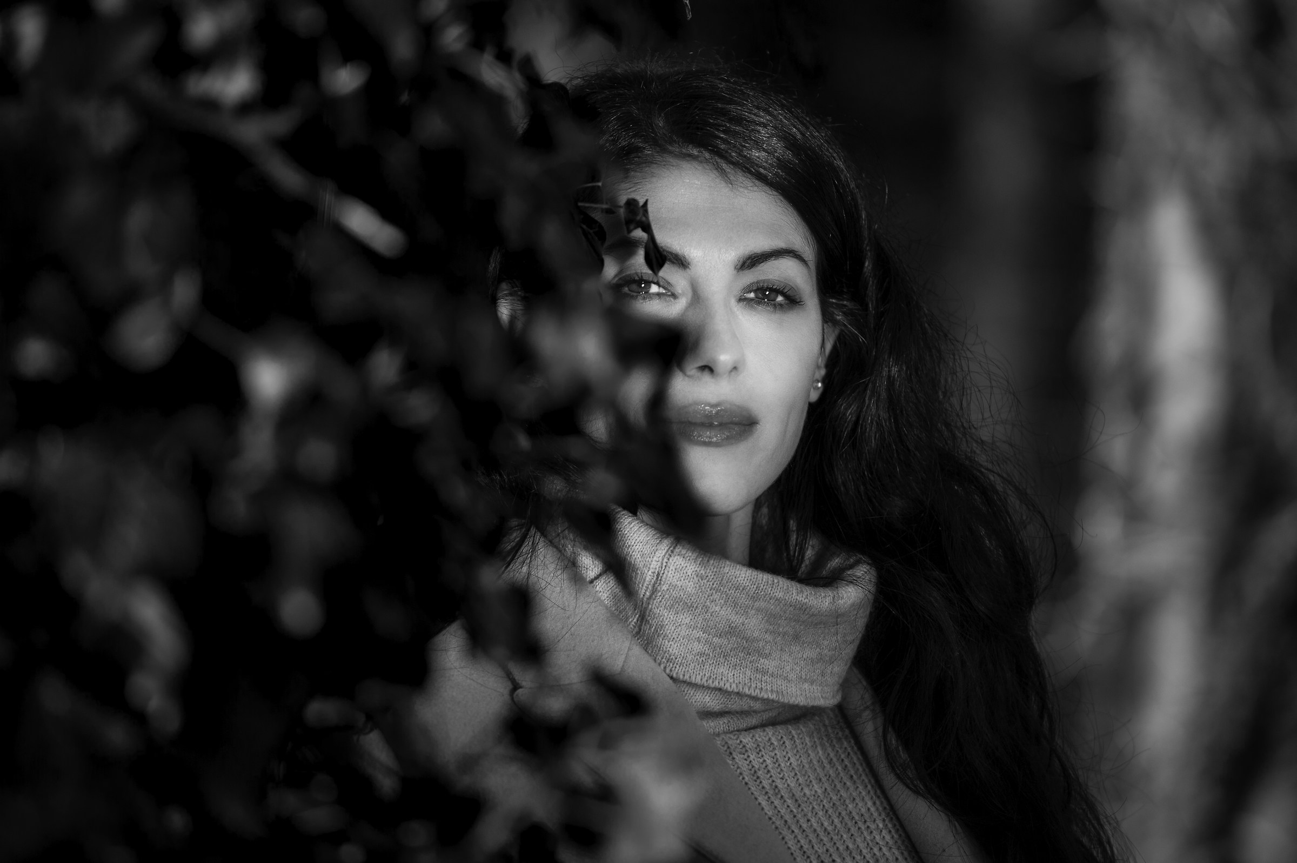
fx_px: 7199
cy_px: 432
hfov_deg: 10.3
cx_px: 648
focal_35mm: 200
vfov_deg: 6.9
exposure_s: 1/1250
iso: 200
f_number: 3.2
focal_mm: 200
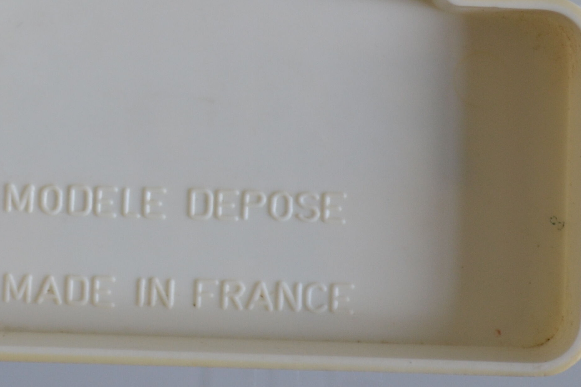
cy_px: -37
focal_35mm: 186
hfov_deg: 11.0
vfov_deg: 7.3
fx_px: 3002
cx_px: 63
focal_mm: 50
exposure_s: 1/30
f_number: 5.6
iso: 400
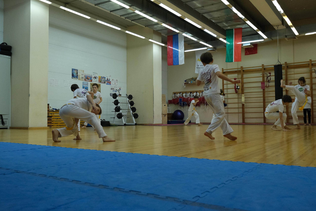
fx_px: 290
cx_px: 158
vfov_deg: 40.0
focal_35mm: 33
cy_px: 106
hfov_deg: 57.2
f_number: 4.2
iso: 2500
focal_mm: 22.1
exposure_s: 1/320
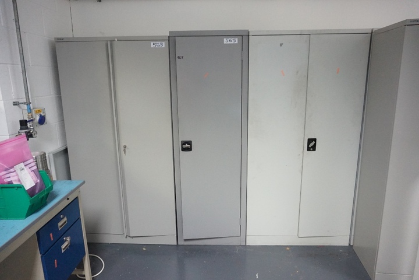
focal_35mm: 24
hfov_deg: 73.7
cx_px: 210
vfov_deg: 53.1
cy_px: 140
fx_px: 279
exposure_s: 1/125
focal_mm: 16
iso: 3200
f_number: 3.5
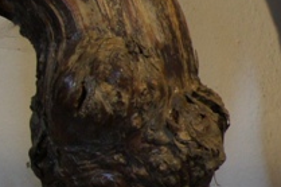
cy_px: 158
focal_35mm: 132
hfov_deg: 13.0
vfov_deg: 10.3
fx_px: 1029
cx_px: 605
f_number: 5.6
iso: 1000
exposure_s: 1/30
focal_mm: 18
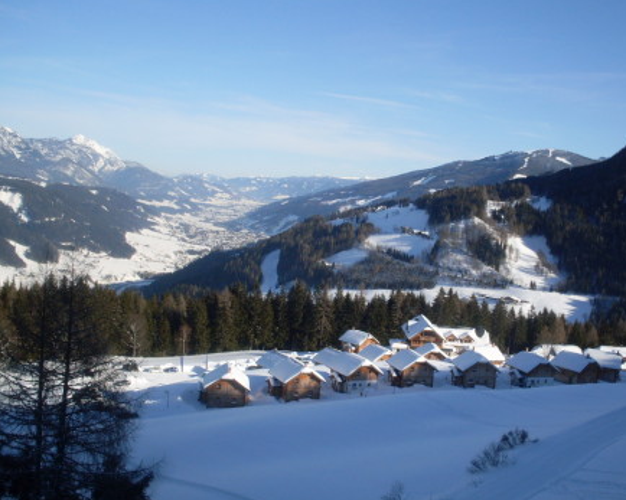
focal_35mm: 41
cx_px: 335
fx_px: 759
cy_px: 244
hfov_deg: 44.8
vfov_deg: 36.5
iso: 80
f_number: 8.4
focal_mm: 6.3
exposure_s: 1/250
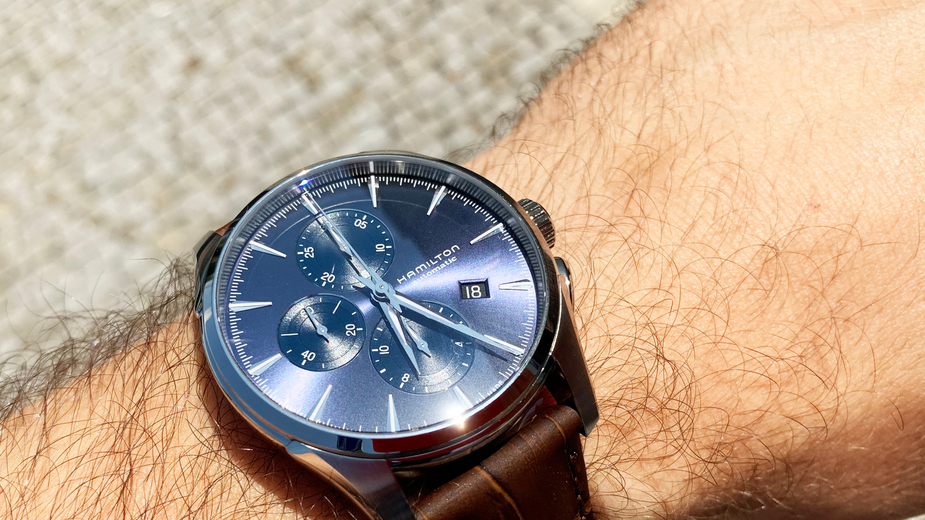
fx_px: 883
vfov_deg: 32.8
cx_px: 408
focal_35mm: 36
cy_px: 293
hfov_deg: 55.1
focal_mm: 4.25
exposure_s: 1/3289
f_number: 1.8
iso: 25
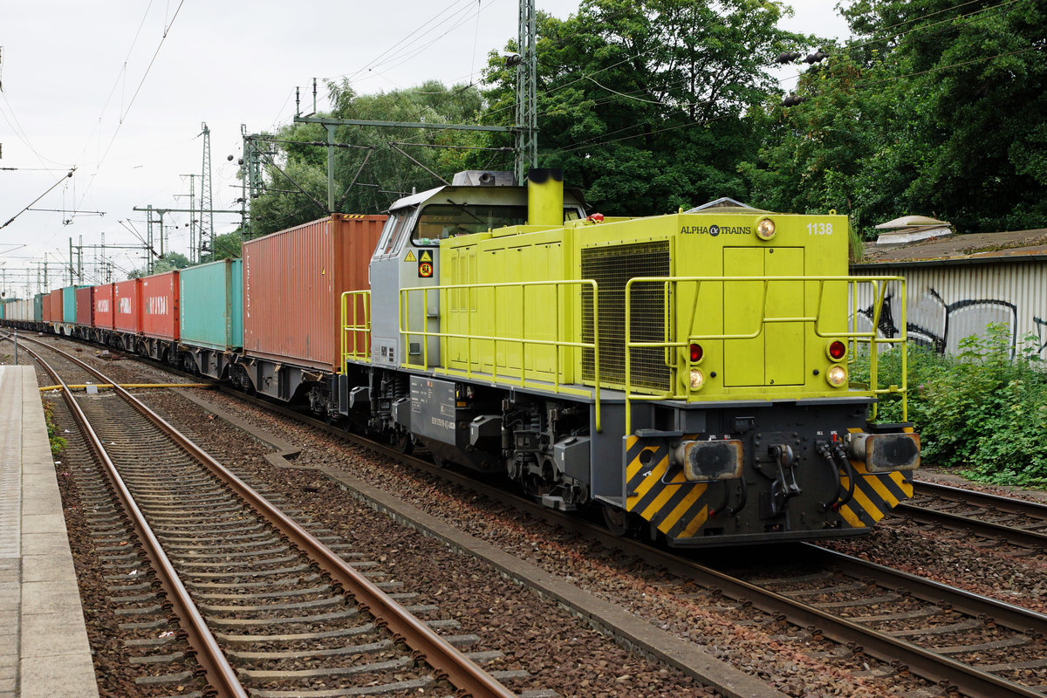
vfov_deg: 25.8
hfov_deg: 37.9
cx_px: 524
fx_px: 1527
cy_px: 349
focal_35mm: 52
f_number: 5
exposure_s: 1/800
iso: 400
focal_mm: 35
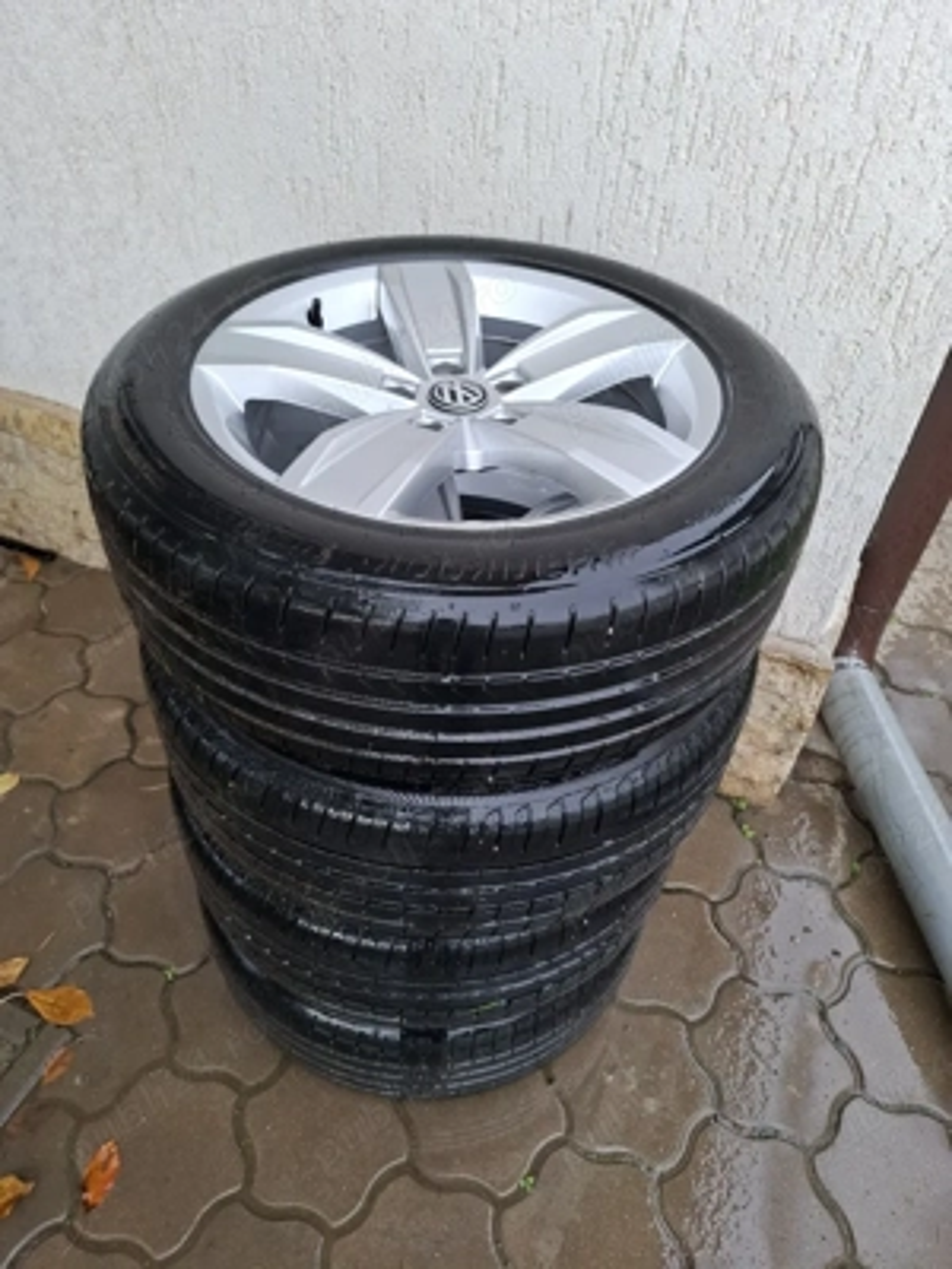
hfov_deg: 58.9
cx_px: 476
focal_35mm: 23
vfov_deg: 73.9
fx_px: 843
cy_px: 634
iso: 50
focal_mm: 5.54
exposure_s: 1/141
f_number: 1.8
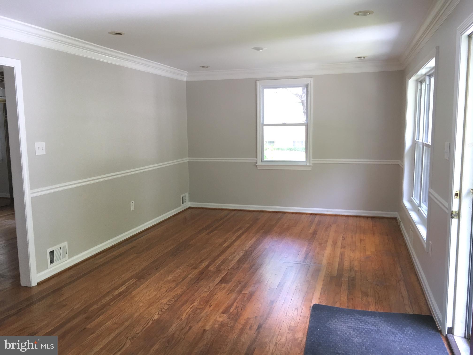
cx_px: 236
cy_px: 178
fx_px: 396
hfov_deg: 61.7
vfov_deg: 48.2
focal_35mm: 29
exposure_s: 1/30
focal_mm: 4.15
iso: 40
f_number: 2.2
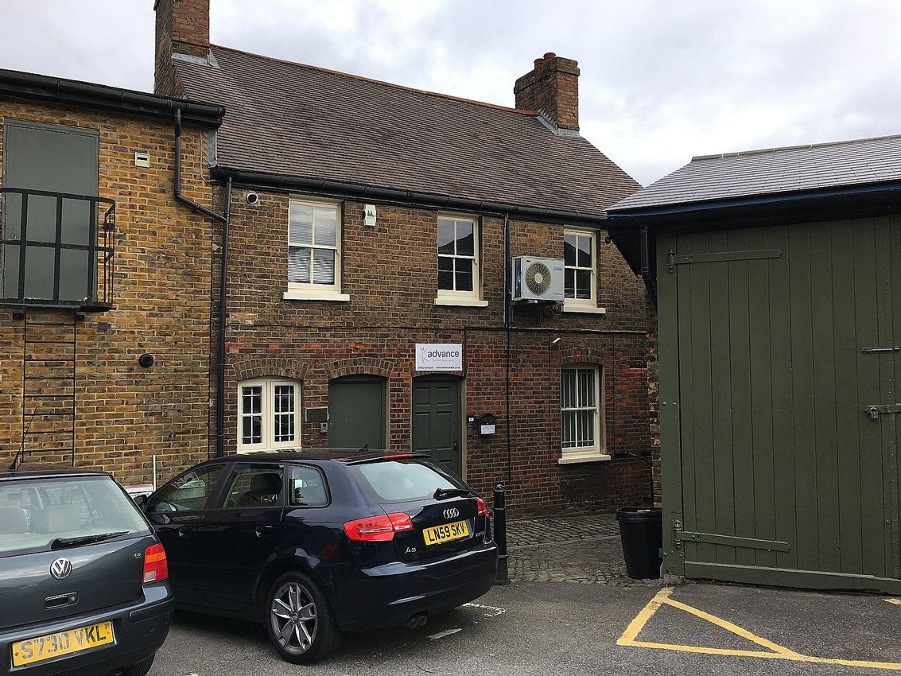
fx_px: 755
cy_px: 338
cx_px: 450
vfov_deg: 48.2
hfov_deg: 61.7
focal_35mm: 29
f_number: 2.2
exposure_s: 1/373
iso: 25
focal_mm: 4.15
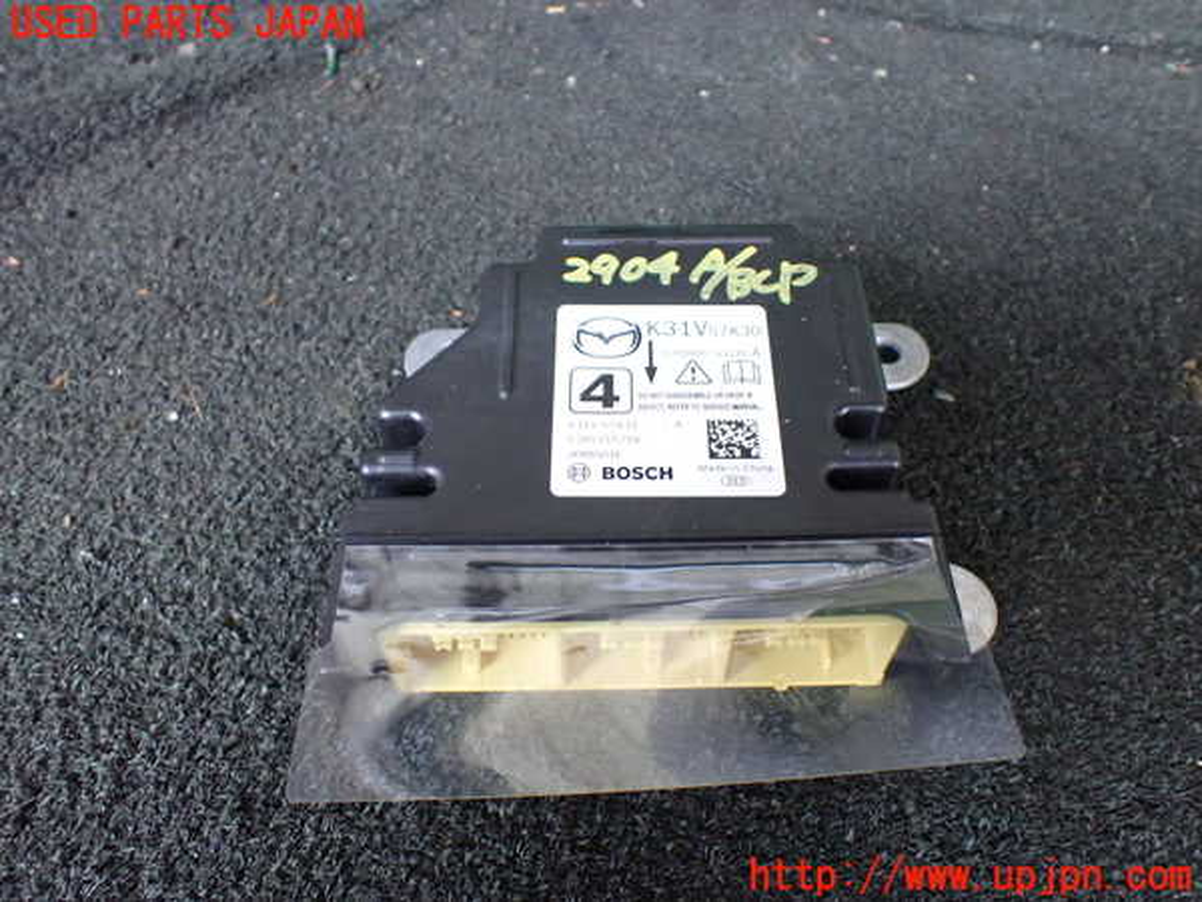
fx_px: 1042
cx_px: 601
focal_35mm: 30
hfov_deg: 60.0
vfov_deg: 46.8
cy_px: 451
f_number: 2.3
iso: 800
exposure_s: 1/80
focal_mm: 5.4
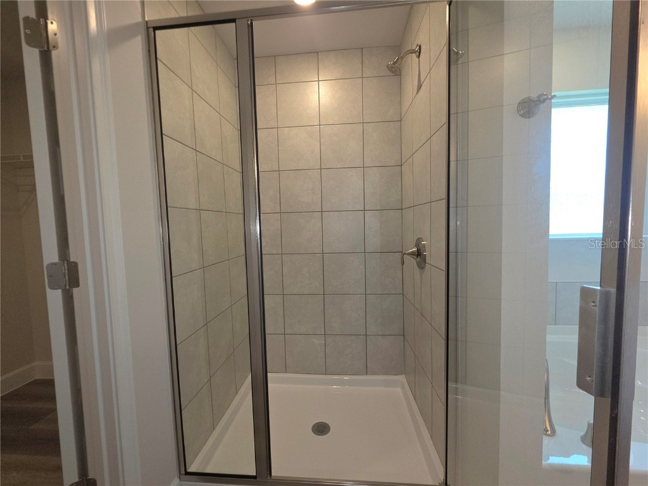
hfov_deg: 106.2
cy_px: 243
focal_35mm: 13
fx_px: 243
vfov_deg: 89.9
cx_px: 324
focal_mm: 2.2
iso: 50
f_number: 1.9
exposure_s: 1/60.2
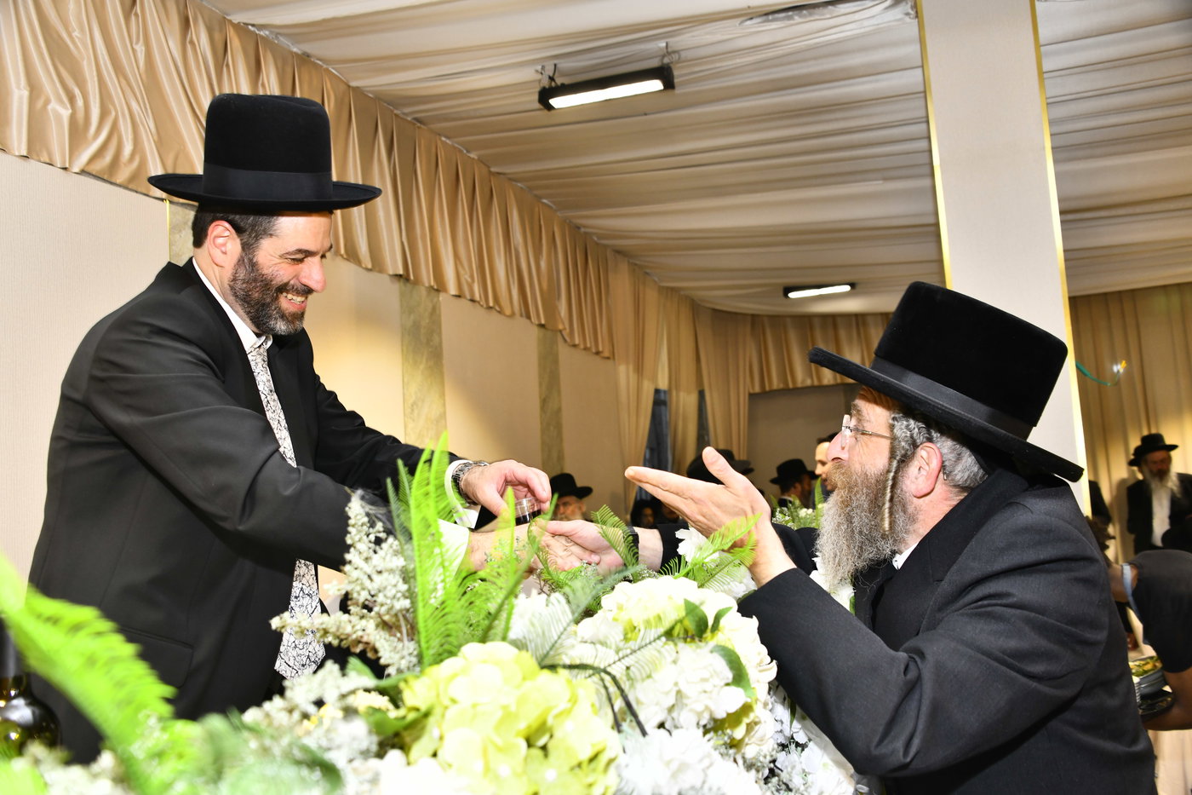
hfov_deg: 58.7
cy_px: 398
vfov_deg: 41.1
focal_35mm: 32
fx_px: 1059
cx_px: 596
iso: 640
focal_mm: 32
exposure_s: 1/125
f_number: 5.6
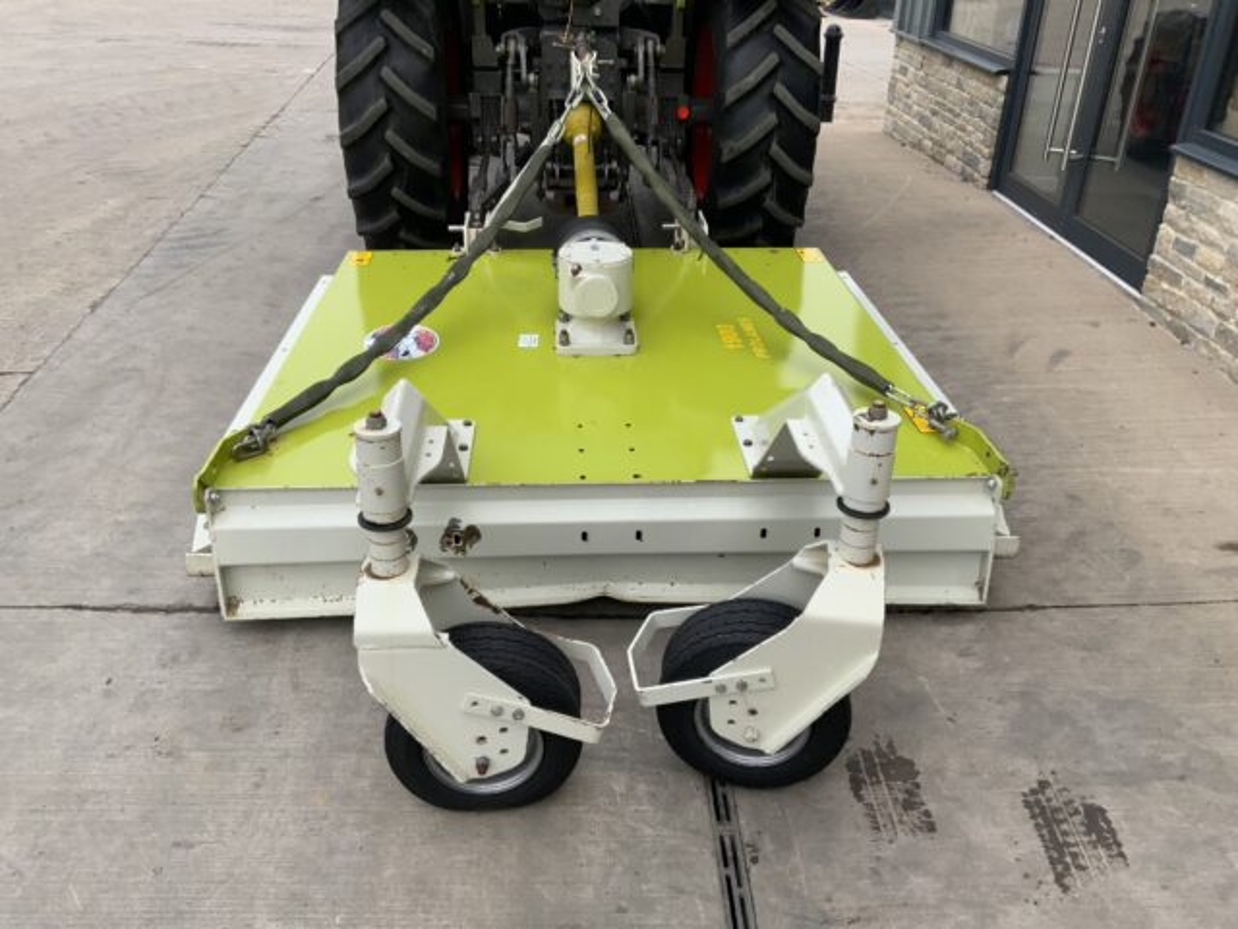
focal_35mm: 29
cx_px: 619
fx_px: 1037
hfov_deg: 61.7
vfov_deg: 48.2
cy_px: 464
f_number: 1.8
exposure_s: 1/122
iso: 64
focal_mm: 3
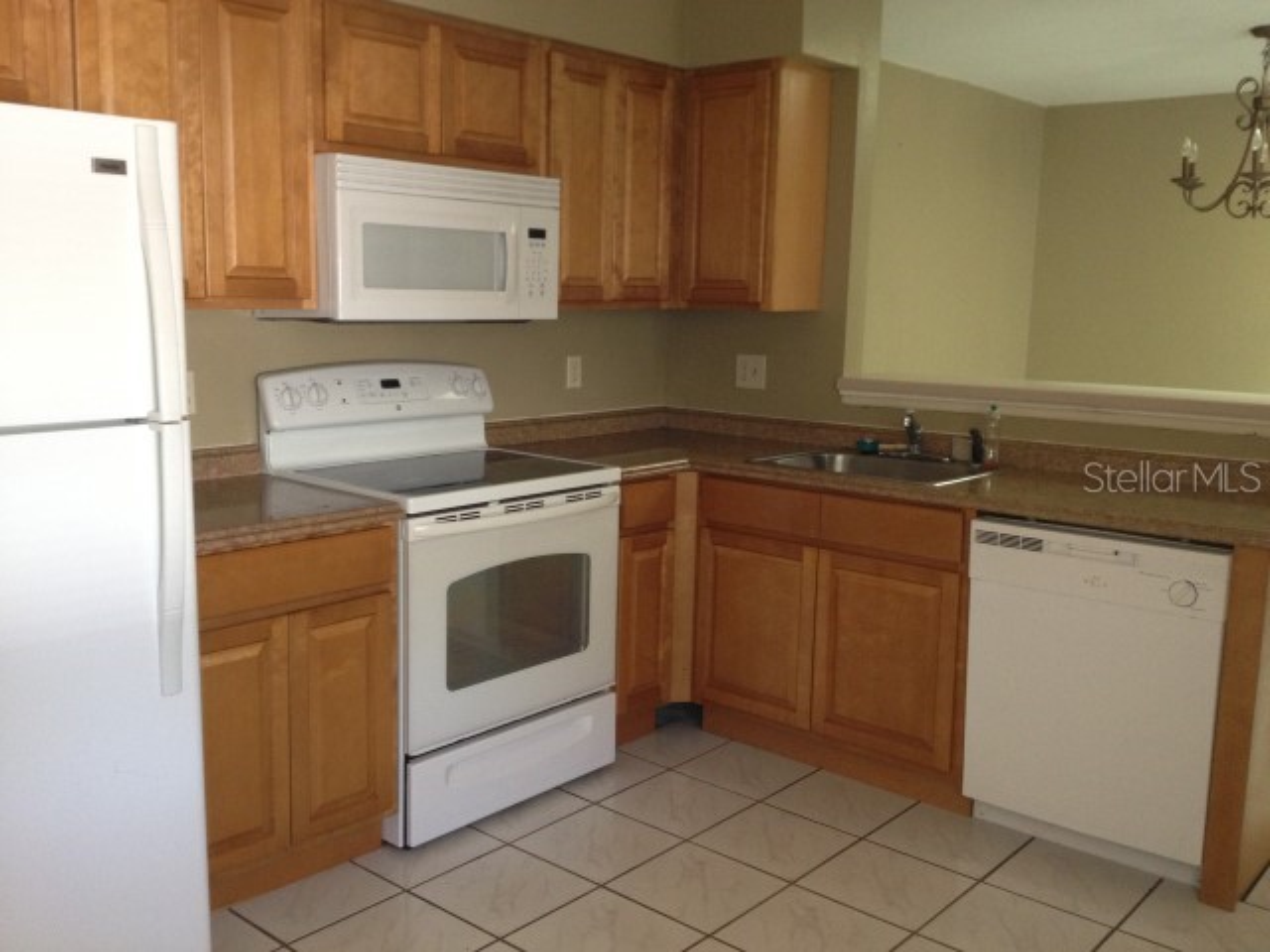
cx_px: 635
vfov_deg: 40.7
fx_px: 1284
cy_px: 476
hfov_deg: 52.6
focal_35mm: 35
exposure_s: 1/20
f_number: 2.4
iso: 200
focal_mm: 4.28
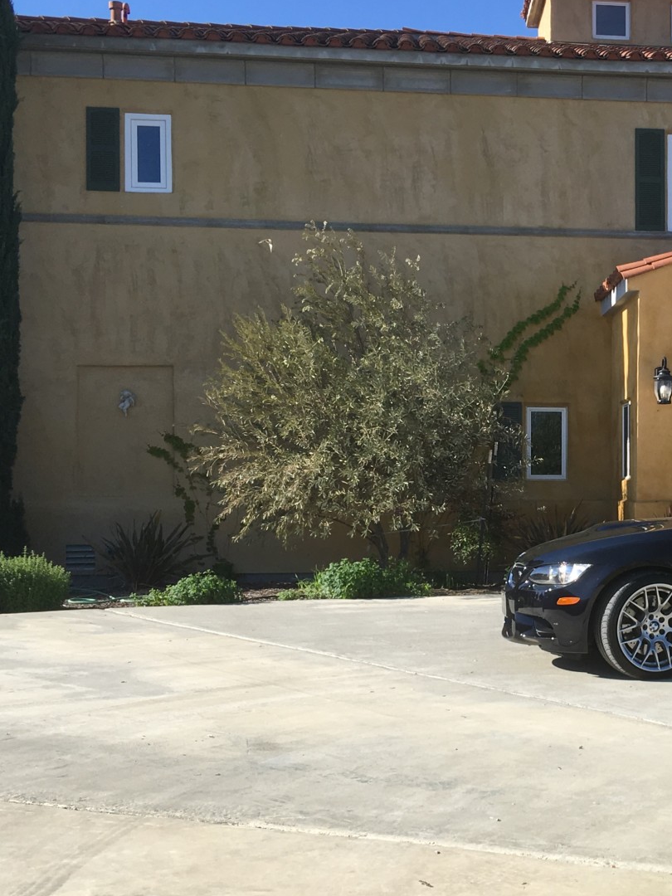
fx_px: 1424
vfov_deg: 34.8
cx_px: 624
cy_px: 526
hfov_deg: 25.6
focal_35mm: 55
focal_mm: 4.15
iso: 25
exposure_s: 1/1054
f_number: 2.2
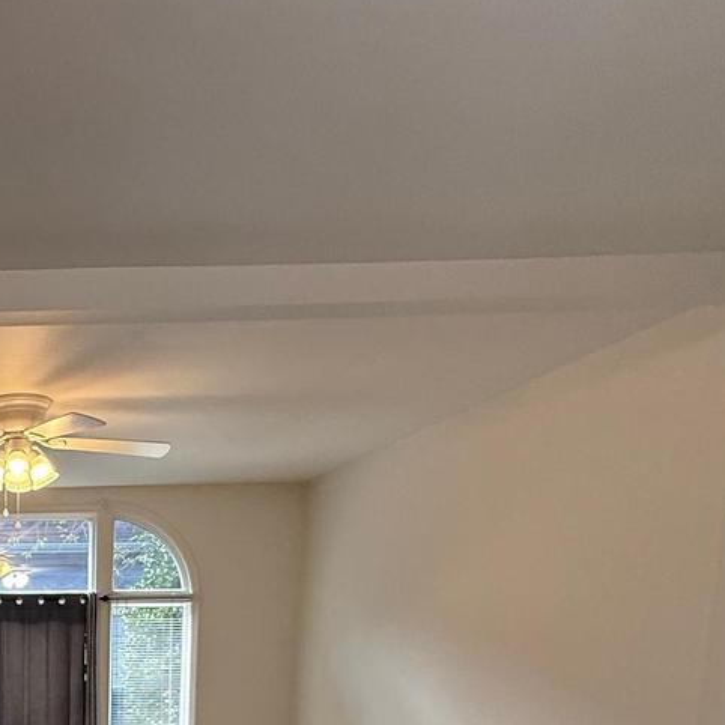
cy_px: 769
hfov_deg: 38.3
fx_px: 877
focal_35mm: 37
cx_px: -48
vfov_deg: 38.4
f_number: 2.2
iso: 200
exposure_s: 1/120
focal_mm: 2.22
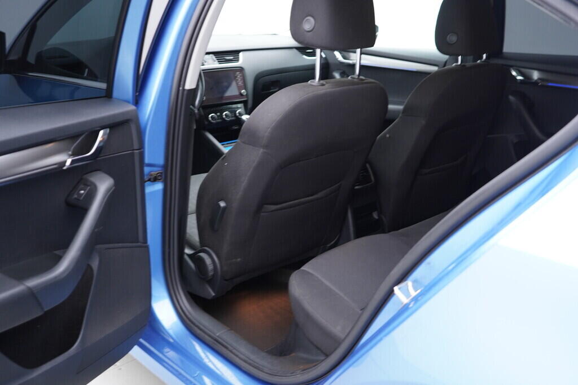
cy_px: 192
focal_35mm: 36
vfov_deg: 36.9
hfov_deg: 53.1
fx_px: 578
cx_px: 289
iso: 320
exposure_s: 1/40
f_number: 2.8
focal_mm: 24
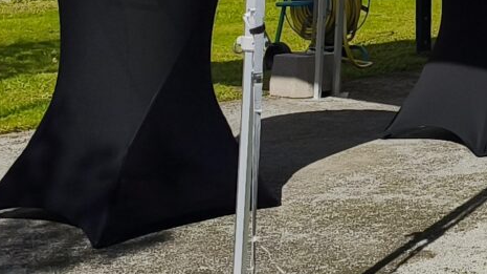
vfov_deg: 8.6
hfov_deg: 13.4
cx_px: 979
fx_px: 1781
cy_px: -154
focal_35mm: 138
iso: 50
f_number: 1.6
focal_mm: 6.57
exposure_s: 1/6658
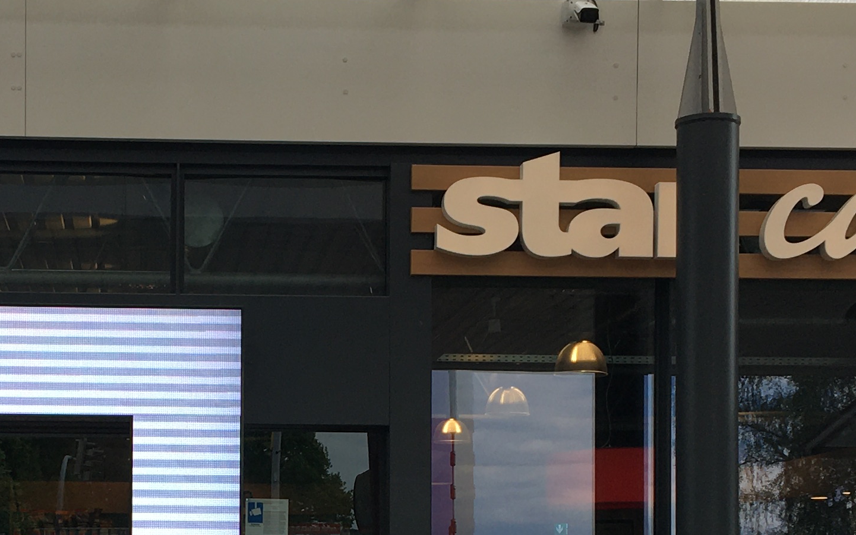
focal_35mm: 86
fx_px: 2007
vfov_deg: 14.9
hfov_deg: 23.9
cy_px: 552
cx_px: 236
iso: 25
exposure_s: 1/578
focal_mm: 4.15
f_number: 2.2
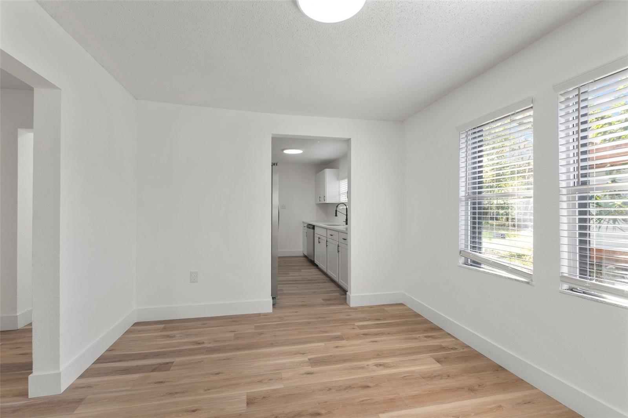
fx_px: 262
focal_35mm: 15
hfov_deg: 100.4
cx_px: 314
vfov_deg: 77.3
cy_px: 209
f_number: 7.1
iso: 400
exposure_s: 1/13
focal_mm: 10
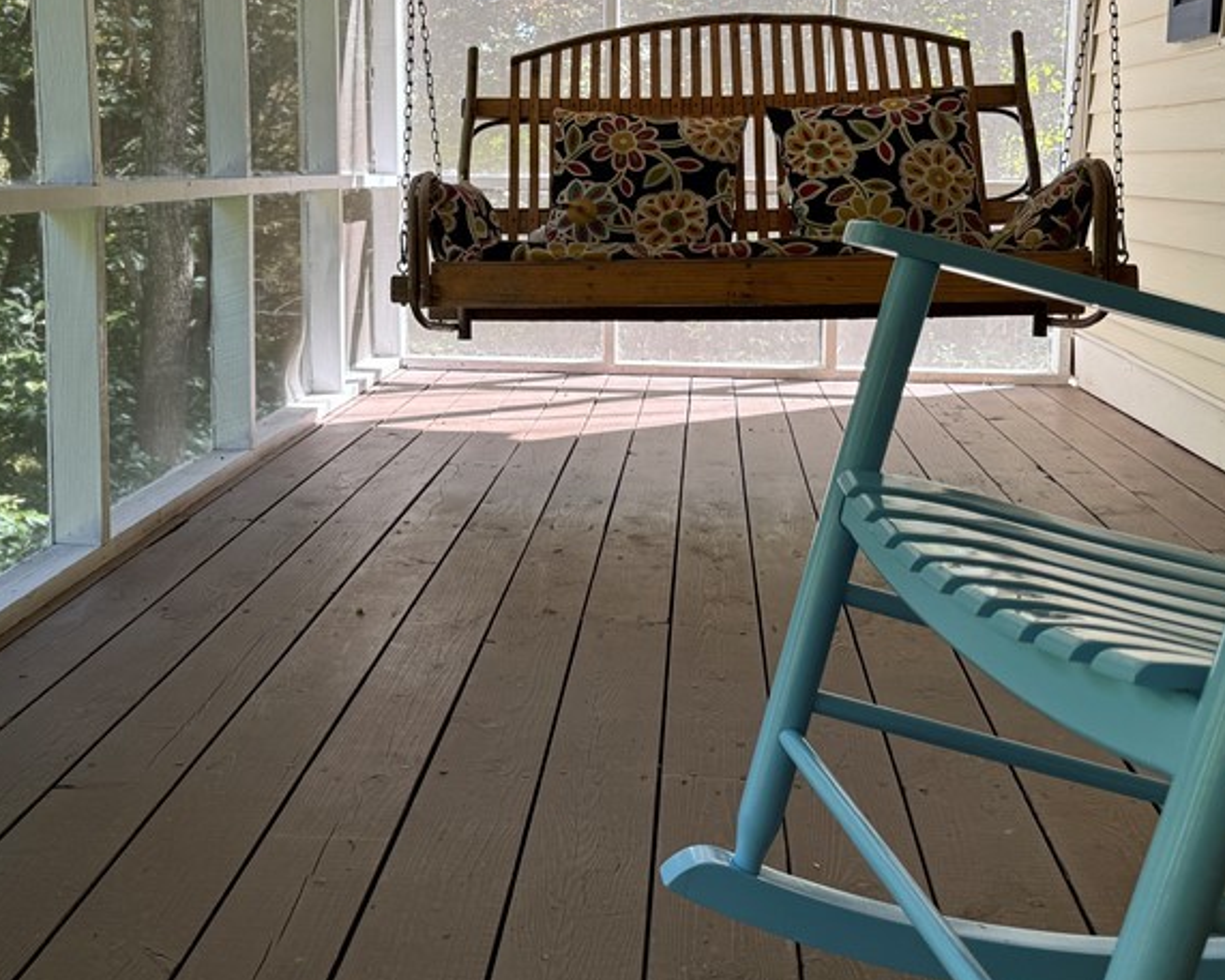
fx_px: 1523
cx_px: 500
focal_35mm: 42
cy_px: 343
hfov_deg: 43.6
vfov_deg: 35.4
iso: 64
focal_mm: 6.76
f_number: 1.78
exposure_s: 1/256
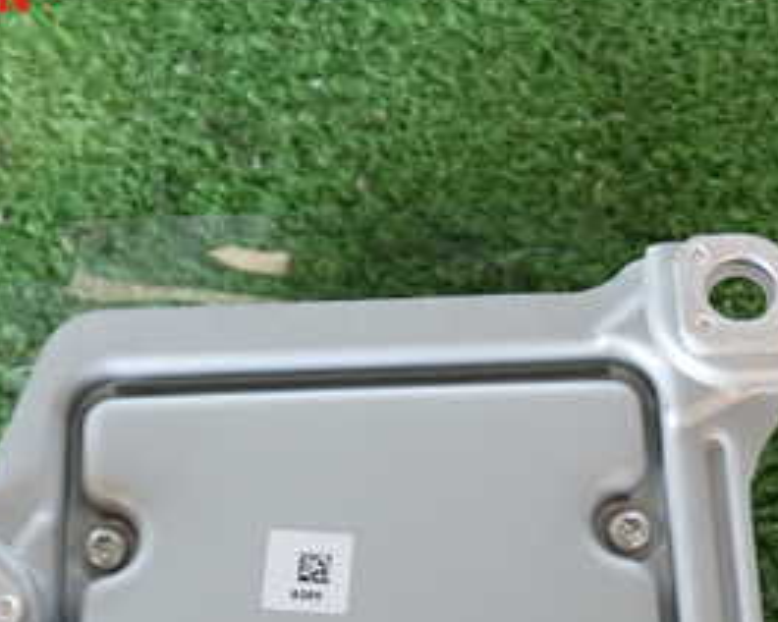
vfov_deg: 18.7
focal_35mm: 80
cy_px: 619
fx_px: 1841
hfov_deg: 23.9
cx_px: 377
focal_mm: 6.37
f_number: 2.5
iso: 320
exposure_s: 1/40
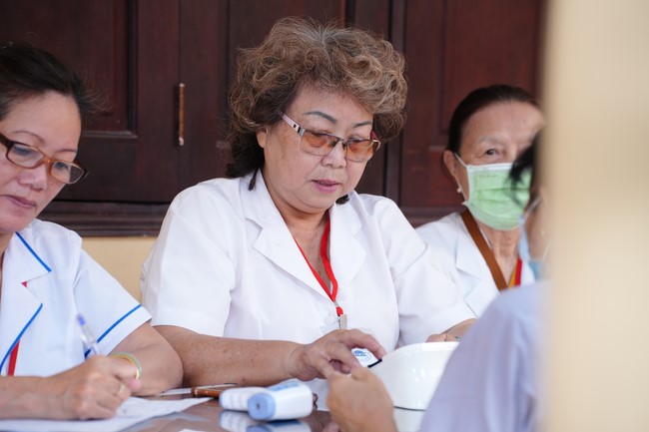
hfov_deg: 16.3
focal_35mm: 126
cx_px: 324
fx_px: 2271
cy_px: 216
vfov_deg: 10.9
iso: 500
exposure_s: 1/100
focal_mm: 126
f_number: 4.5
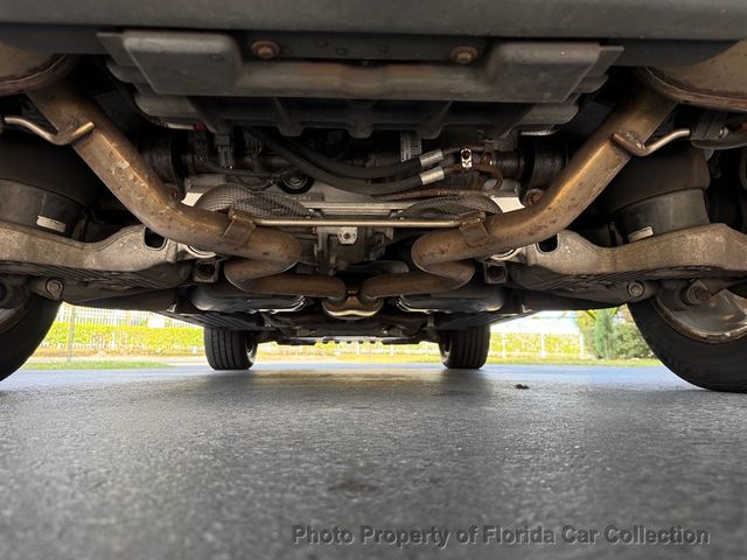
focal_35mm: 24
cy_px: 280
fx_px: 518
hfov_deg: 71.6
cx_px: 374
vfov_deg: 56.8
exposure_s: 1/193
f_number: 1.78
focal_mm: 6.76
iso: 200
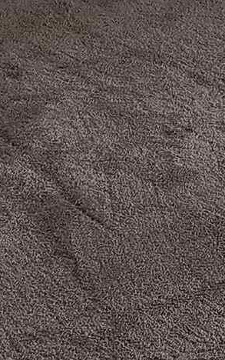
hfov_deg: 7.6
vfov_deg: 12.8
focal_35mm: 160
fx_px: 1568
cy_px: -48
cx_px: 542
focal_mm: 6.4
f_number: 1.8
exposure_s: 1/120
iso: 200
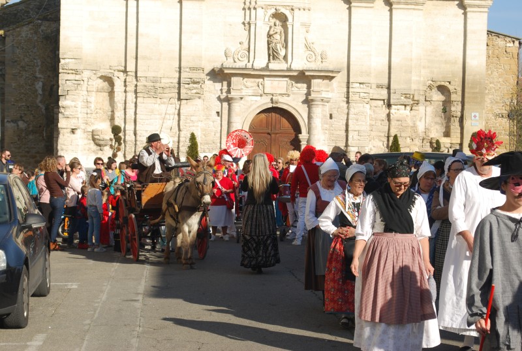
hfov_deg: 24.6
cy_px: 176
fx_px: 1199
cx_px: 261
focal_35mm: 82
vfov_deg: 16.6
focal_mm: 55
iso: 100
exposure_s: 1/200
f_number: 9
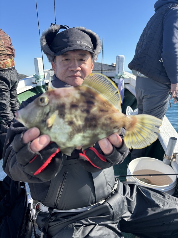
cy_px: 119
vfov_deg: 67.3
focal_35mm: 26
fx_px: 178
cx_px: 89
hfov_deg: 53.0
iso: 50
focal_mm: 5.96
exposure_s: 1/1477
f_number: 1.6
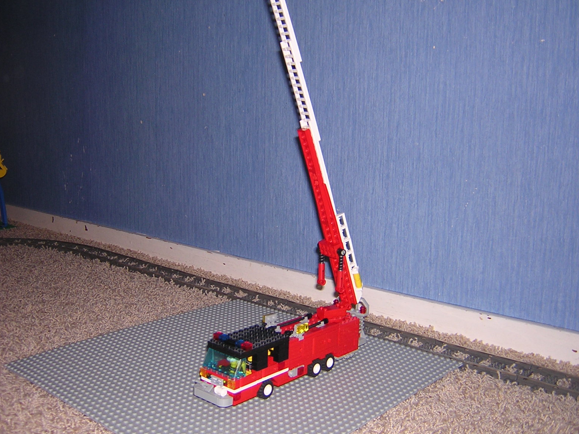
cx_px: 293
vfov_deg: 38.7
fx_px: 619
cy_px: 219
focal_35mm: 37
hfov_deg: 50.1
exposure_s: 1/60.1
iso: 100
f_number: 2.6
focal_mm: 4.7
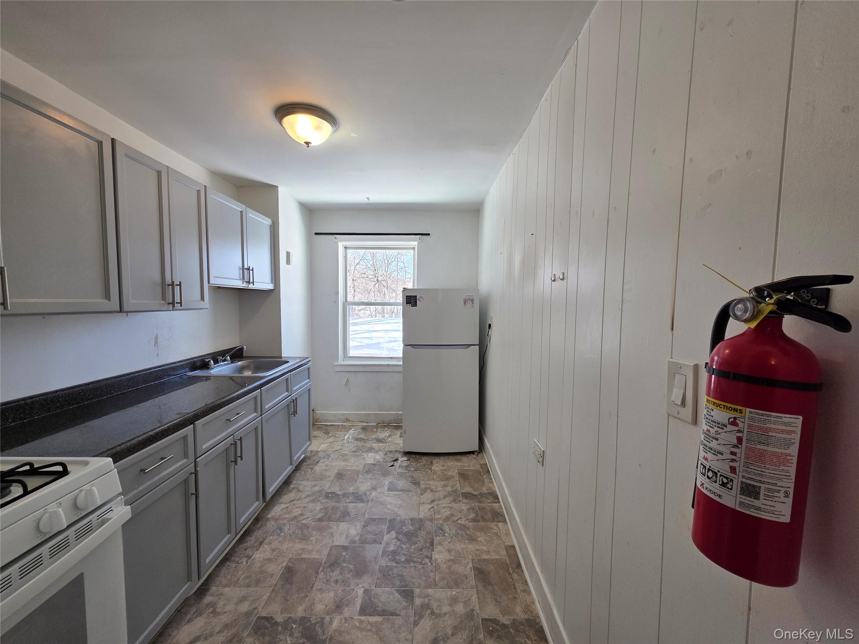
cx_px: 430
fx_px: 323
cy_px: 322
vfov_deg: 89.9
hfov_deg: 106.2
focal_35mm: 13
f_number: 1.9
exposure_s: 1/120
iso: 64
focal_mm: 2.2
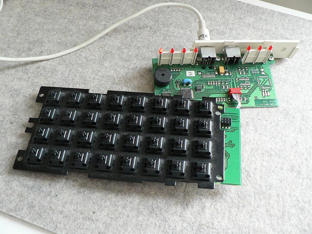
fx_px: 325
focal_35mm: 36
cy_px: 117
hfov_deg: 51.3
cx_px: 156
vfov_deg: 39.7
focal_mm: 6
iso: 200
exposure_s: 1/20
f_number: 2.8
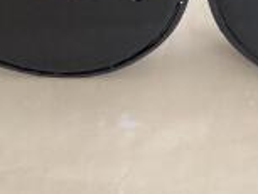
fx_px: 604
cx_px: 202
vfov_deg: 17.7
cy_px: -15
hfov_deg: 23.8
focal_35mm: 81
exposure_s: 1/60
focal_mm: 3.3
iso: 320
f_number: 2.4
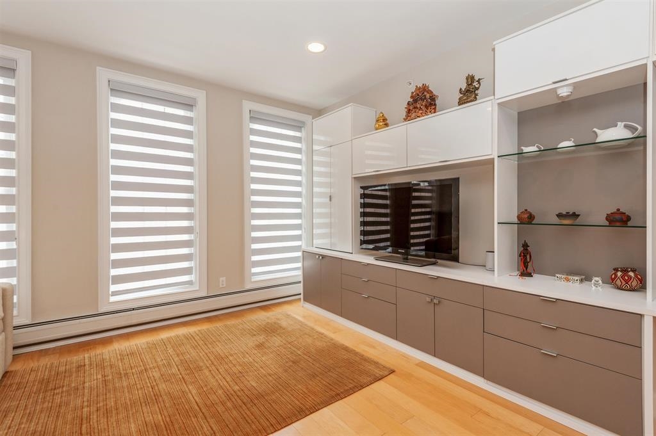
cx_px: 328
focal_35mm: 16
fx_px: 291
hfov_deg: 96.8
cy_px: 218
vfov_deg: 73.7
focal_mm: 16
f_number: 8
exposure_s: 1/13
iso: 200
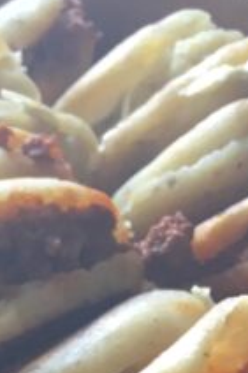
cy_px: 834
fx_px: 1511
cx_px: -148
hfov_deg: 9.1
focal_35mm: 146
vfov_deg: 11.9
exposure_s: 1/30
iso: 50
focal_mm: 4.15
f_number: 2.2
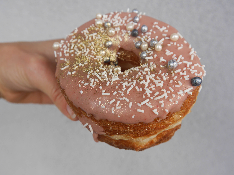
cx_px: 117
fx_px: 243
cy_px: 88
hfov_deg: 51.3
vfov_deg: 39.7
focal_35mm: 36
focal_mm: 18
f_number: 5.6
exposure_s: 1/160
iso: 200
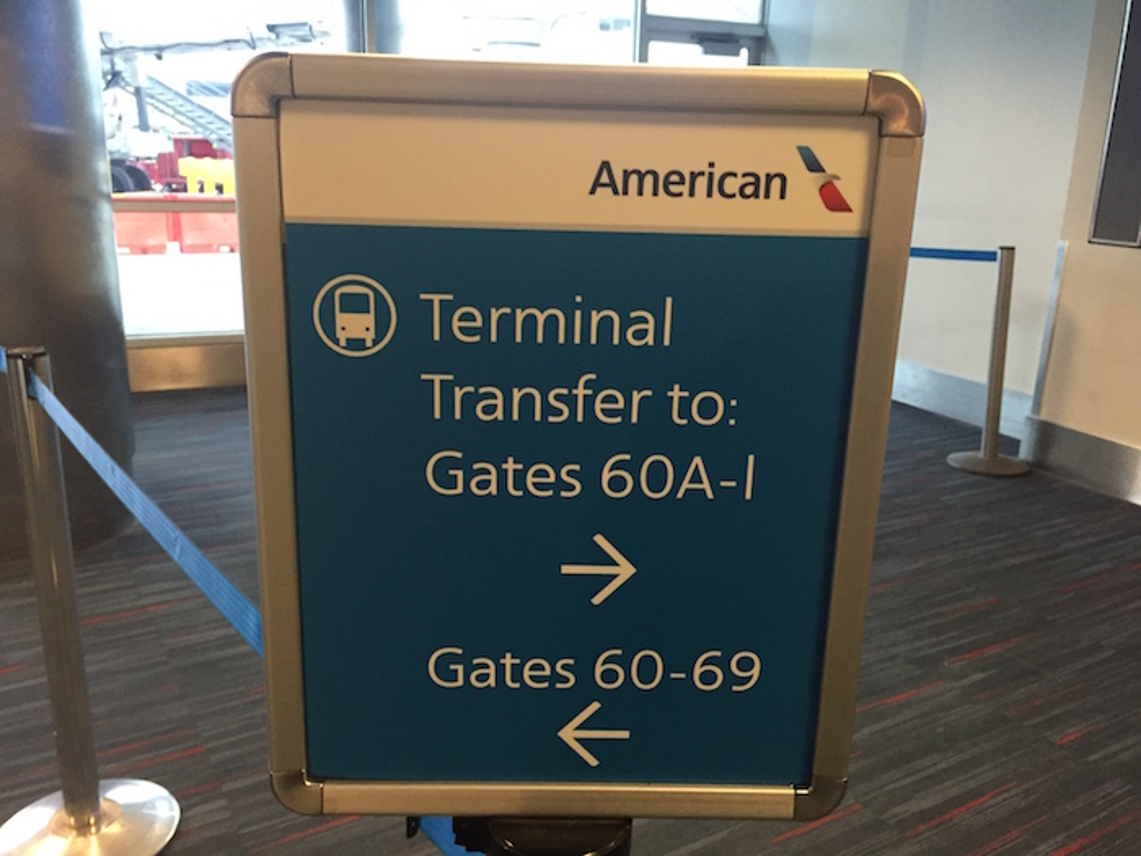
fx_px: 956
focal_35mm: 29
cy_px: 428
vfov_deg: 48.2
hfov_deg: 61.7
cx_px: 570
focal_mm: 4.15
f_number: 2.2
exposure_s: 1/30
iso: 200
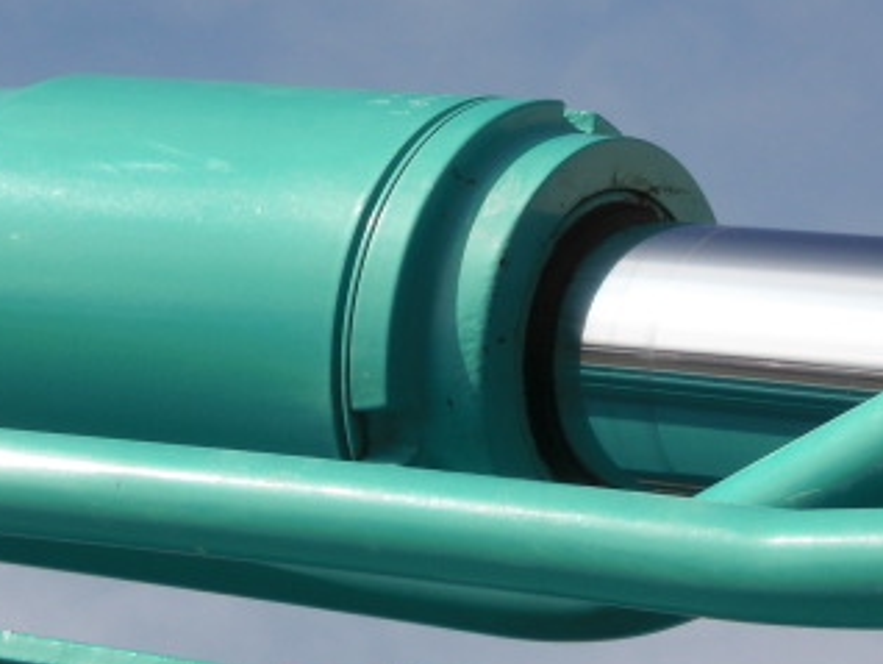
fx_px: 5131
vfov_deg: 7.4
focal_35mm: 201
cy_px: 217
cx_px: 580
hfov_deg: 9.8
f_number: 9.6
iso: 64
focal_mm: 16.51
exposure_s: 1/250
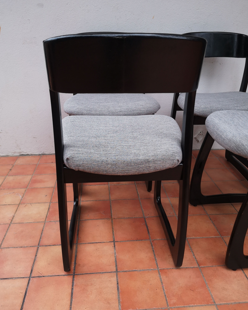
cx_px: 120
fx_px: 266
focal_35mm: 29
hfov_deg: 50.0
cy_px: 152
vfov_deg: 60.4
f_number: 1.8
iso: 50
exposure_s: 1/141
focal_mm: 3.95
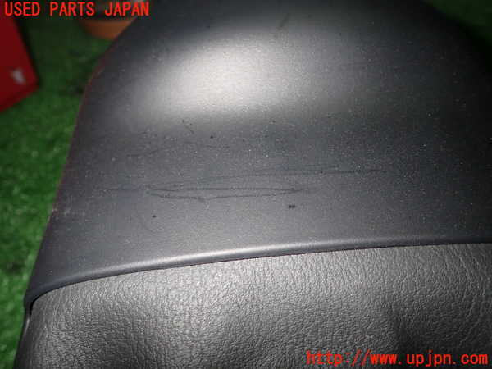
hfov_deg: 63.4
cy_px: 184
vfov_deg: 49.7
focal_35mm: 28
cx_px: 246
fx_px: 398
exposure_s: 1/30
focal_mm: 5.05
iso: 200
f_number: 6.3
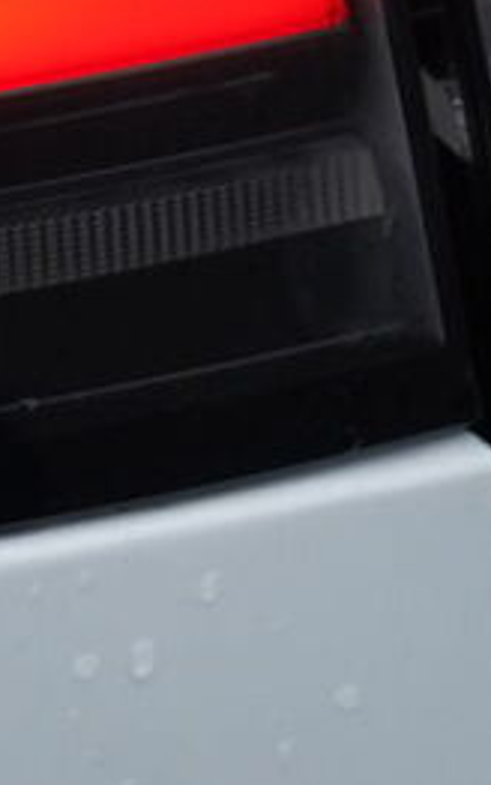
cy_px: -611
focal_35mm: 321
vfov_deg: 6.4
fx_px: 6865
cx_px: -1835
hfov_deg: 3.8
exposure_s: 1/160
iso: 640
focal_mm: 43
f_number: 7.1
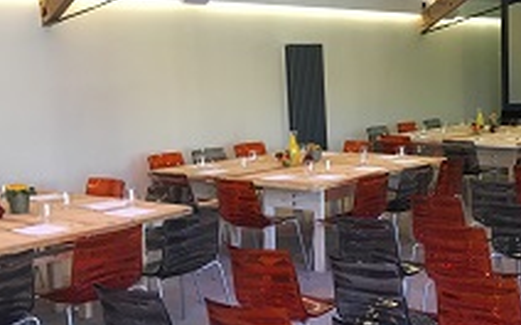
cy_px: 185
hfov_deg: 33.1
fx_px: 823
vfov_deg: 22.3
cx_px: 482
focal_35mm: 58
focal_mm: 4.15
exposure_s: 1/25
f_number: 2.2
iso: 200
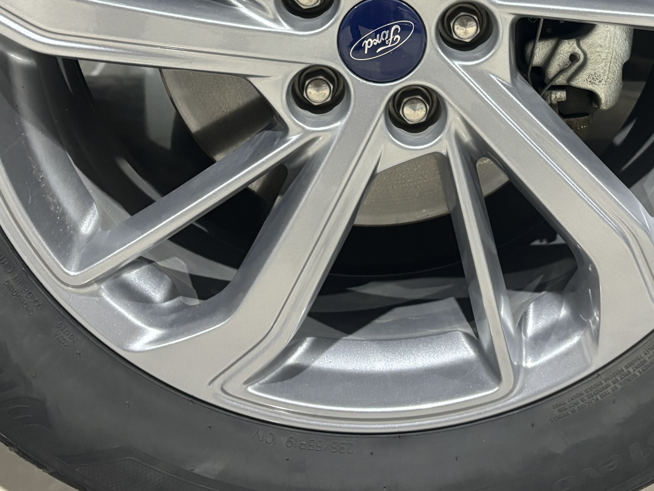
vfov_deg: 23.9
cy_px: -19
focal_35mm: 58
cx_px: 403
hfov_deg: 33.1
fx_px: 1096
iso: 400
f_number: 1.6
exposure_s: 1/33
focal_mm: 5.96
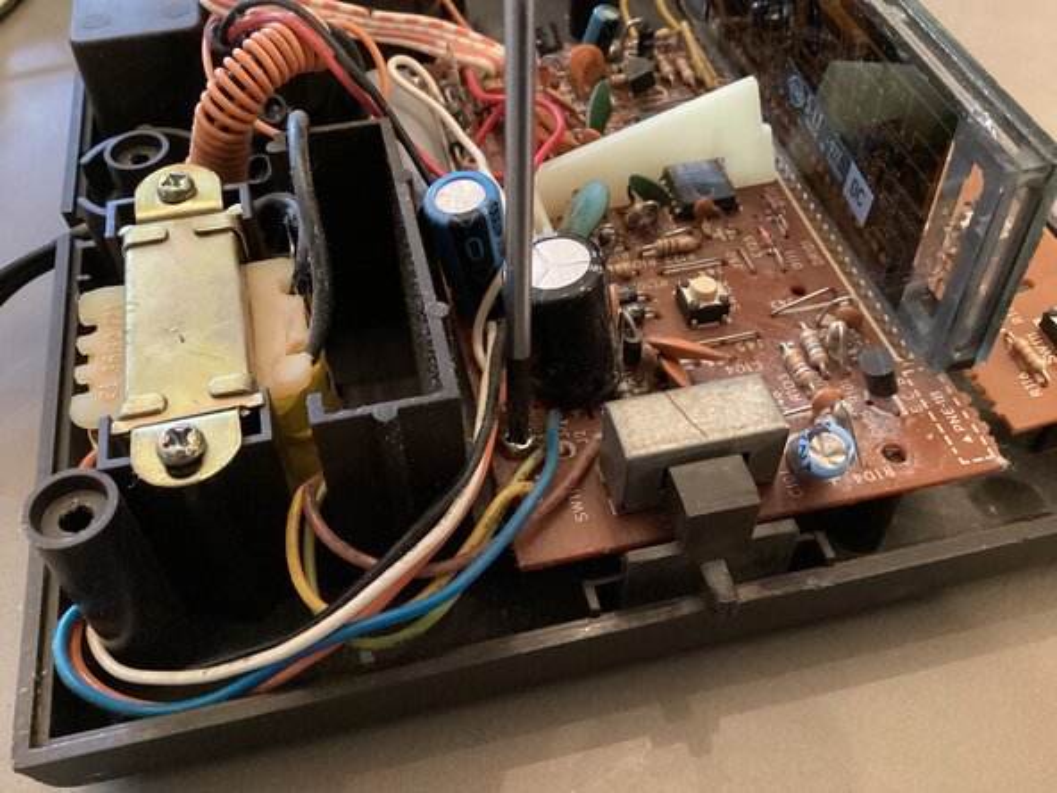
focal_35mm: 31
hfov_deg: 58.4
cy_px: 396
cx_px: 528
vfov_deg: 45.4
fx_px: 947
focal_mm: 3.3
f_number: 2.4
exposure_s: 1/15
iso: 800
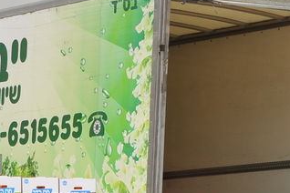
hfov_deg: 6.7
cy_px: 279
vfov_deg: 4.4
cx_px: 47
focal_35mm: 308
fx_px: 2481
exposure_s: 1/200
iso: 200
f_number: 14
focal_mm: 70
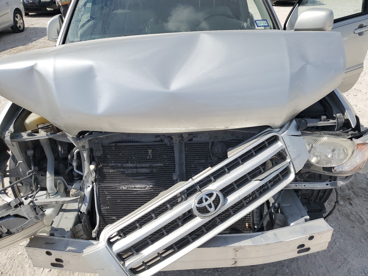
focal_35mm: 26
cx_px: 184
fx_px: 276
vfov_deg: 53.1
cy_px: 138
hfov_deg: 67.3
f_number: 1.5
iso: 50
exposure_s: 1/5000
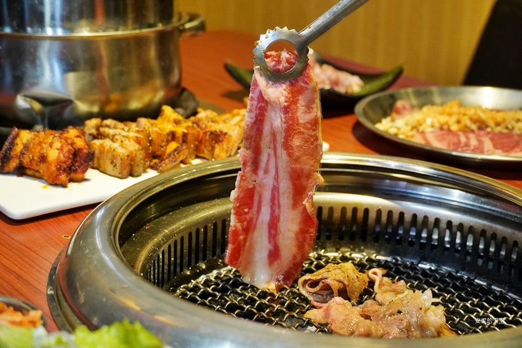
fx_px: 935
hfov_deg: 31.2
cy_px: 174
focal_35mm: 64
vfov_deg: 21.1
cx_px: 261
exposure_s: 1/40
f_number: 5
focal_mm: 43
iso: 3200
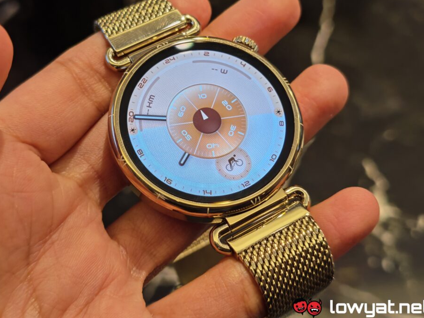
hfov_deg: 36.8
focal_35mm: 52
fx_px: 637
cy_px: 145
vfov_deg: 28.0
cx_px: 199
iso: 80
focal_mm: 5.4
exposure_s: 1/50
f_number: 1.6
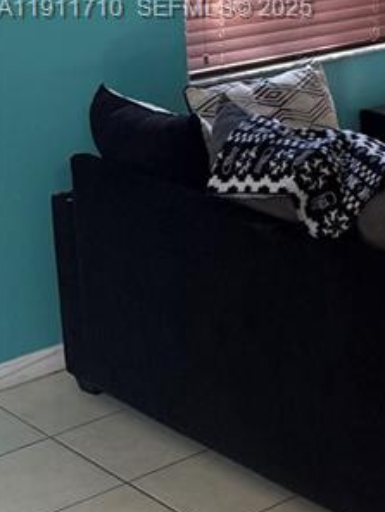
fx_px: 1437
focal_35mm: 97
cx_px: 770
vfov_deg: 19.7
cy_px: 10
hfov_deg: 13.2
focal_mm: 6.76
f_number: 1.78
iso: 160
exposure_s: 1/124
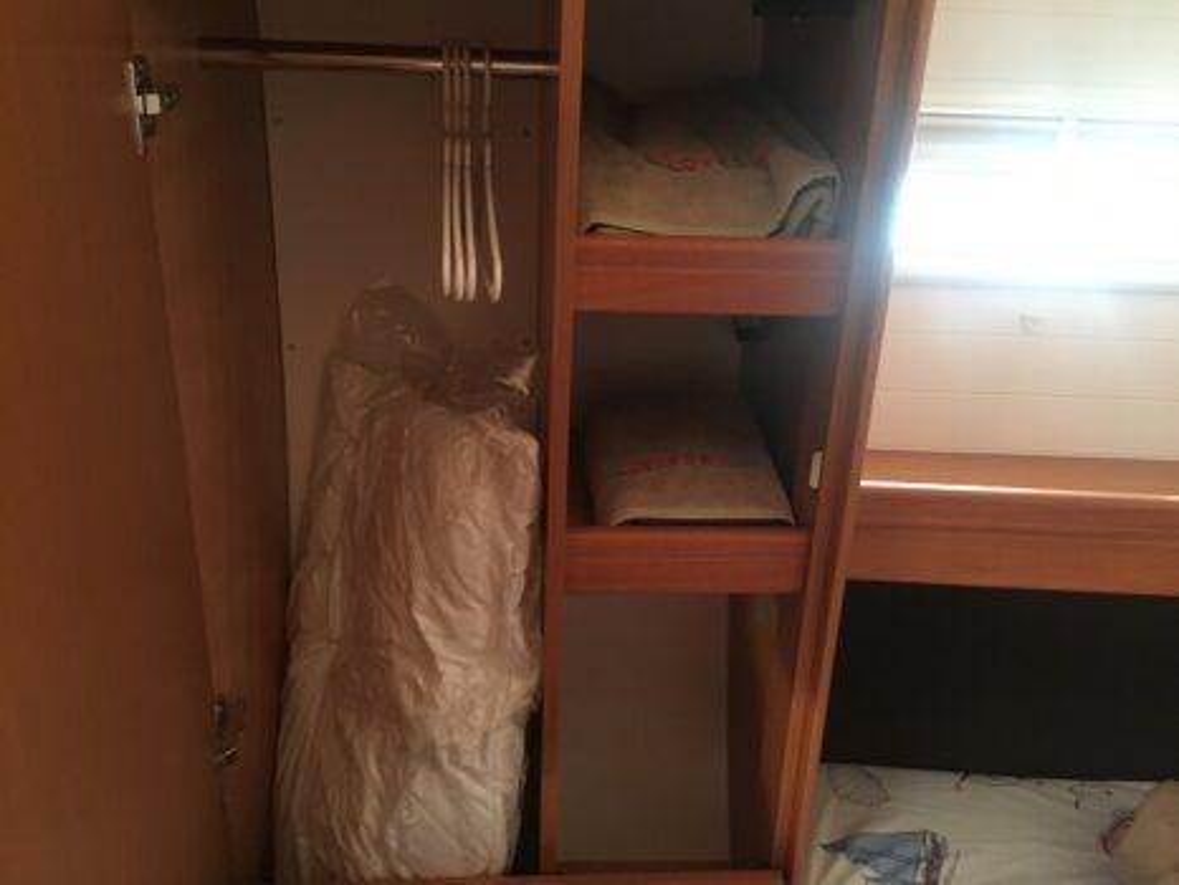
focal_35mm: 29
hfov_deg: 61.6
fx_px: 988
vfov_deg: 48.3
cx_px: 590
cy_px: 442
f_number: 2.2
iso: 250
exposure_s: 1/17
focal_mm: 4.15
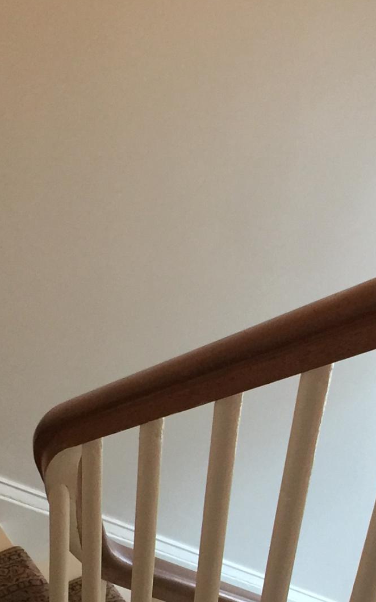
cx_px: 269
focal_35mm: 87
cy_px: 532
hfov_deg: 15.0
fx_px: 1427
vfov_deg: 23.3
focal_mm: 4.15
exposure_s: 1/17
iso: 100
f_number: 2.2
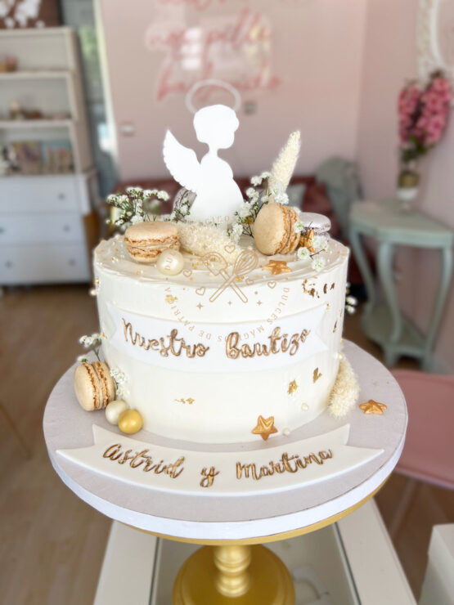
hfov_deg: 53.1
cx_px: 227
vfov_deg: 67.3
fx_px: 455
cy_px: 302
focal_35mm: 26
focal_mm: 5.7
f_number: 1.5
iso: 40
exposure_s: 1/202
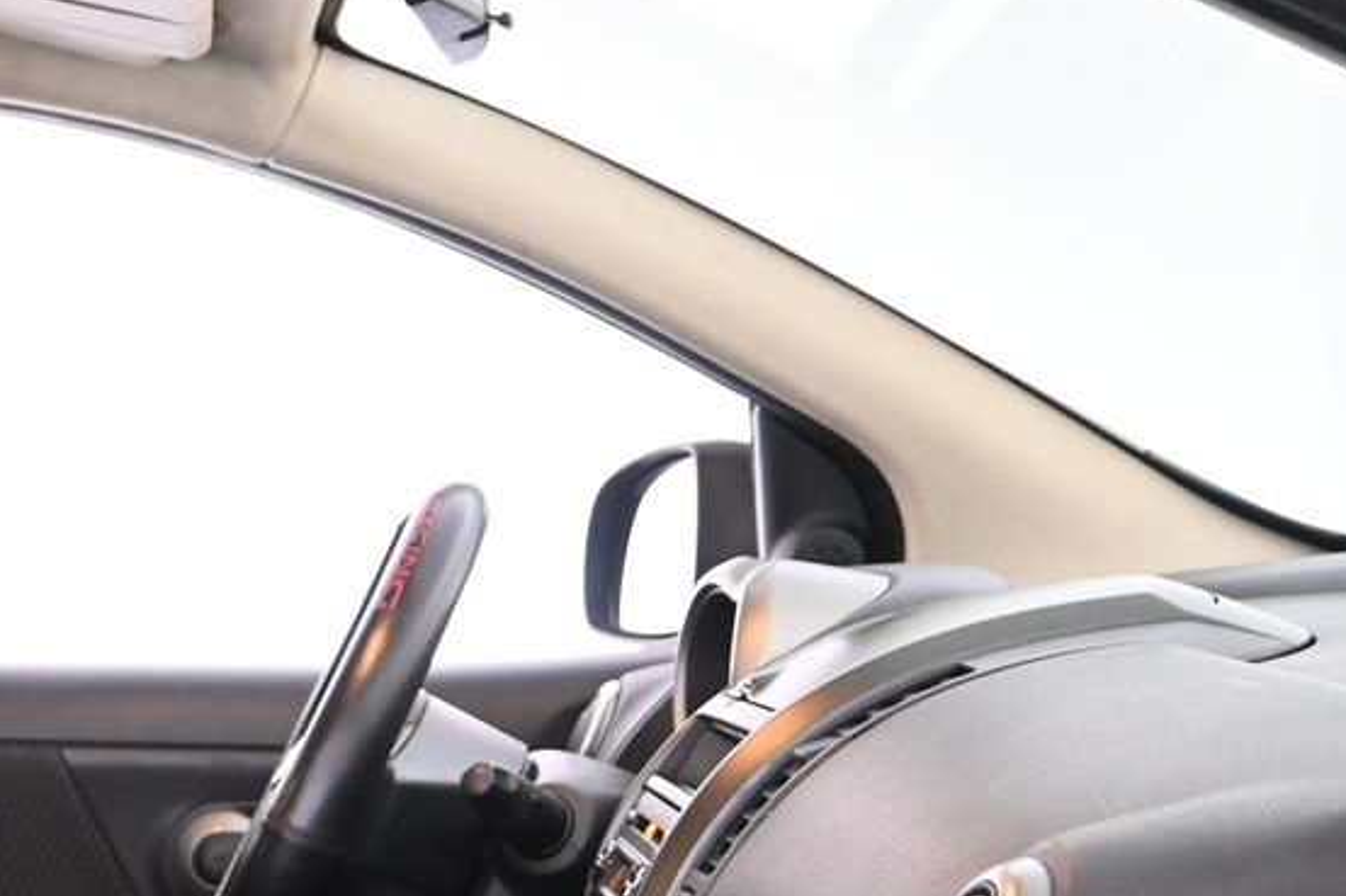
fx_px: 2868
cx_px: -425
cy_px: 1217
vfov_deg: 16.6
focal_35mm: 77
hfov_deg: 23.3
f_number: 3.5
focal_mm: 17.5
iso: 2500
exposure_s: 1/25
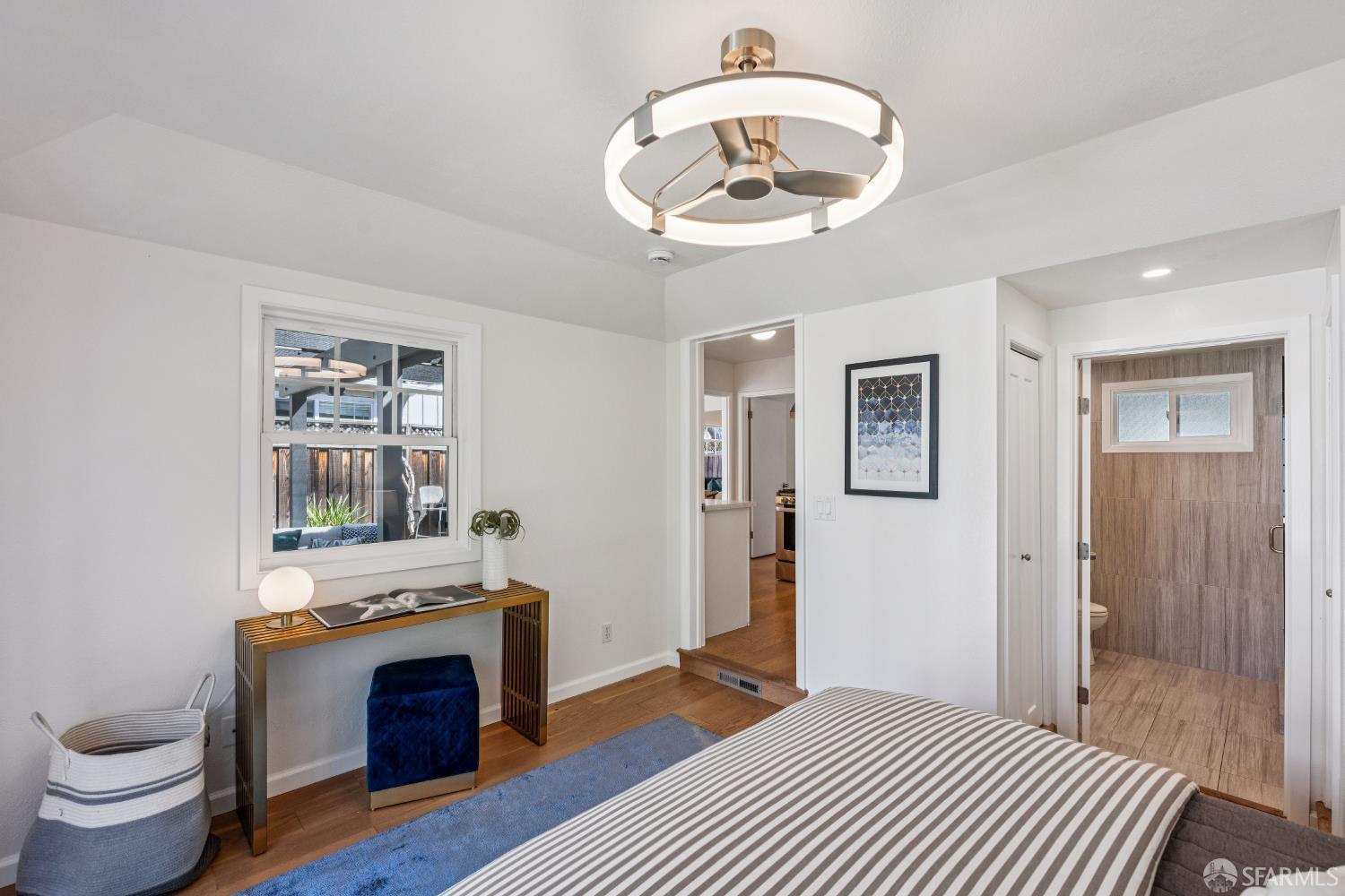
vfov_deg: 75.5
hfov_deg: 98.5
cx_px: 672
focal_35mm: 16
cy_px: 448
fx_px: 579
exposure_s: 1/30
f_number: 8
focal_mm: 15.5
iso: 110
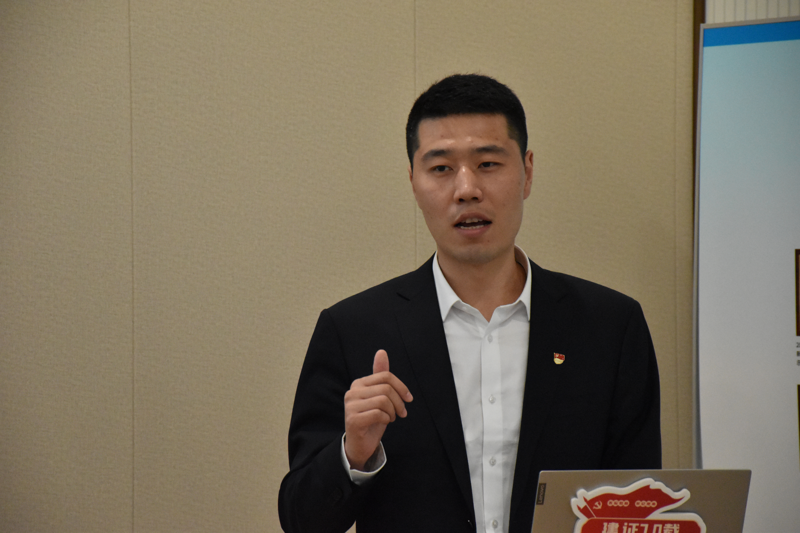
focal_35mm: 183
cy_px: 266
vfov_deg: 7.5
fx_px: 4066
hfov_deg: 11.2
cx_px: 400
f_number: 6.3
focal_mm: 122
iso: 5000
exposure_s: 1/160
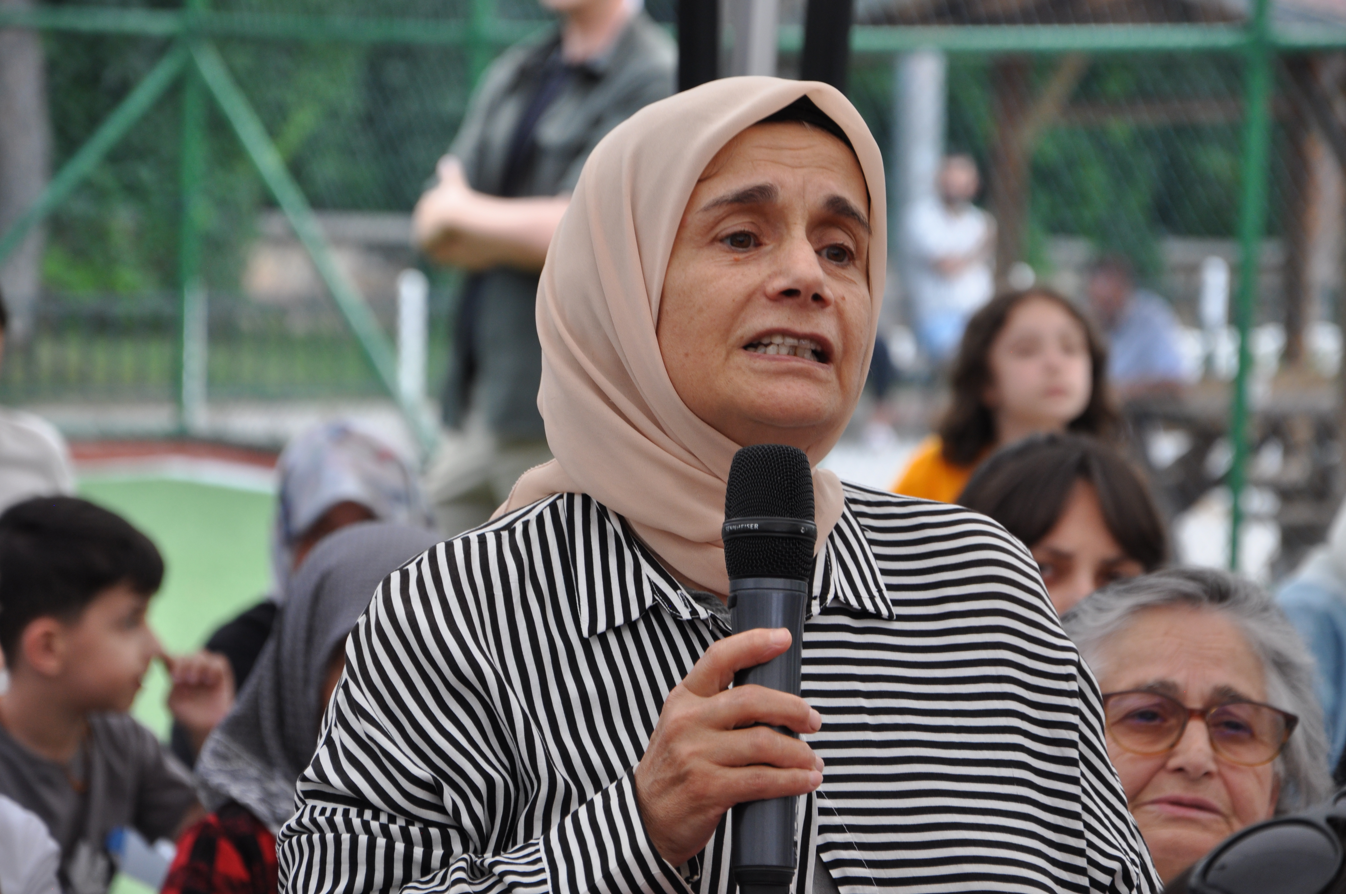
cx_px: 673
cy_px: 447
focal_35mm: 158
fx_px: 5882
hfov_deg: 13.1
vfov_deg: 8.7
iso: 320
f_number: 5.6
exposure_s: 1/125
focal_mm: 105
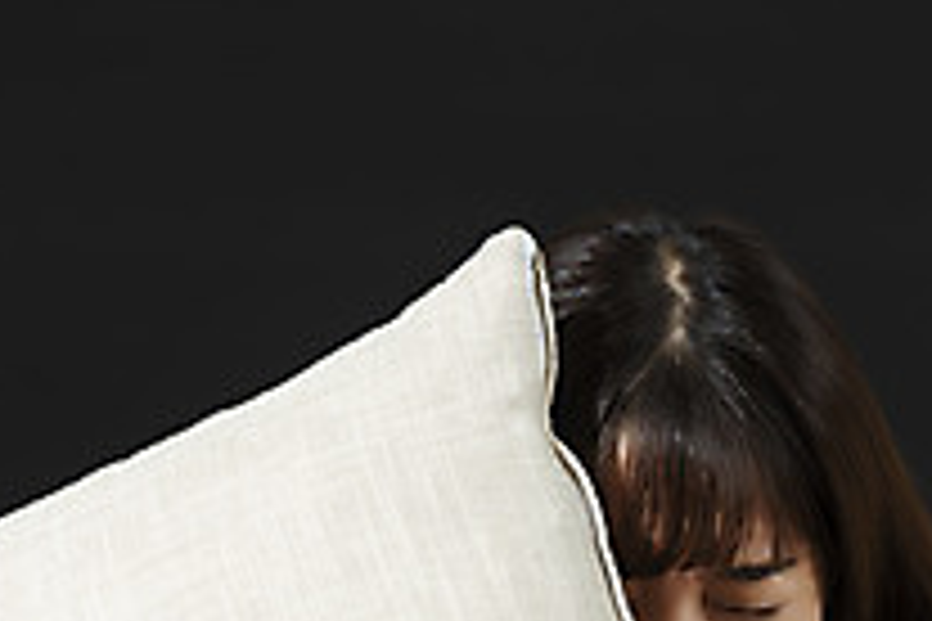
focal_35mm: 535
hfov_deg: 3.9
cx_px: 452
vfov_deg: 2.6
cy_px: 873
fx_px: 13849
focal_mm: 185
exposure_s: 1/125
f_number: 4
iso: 100
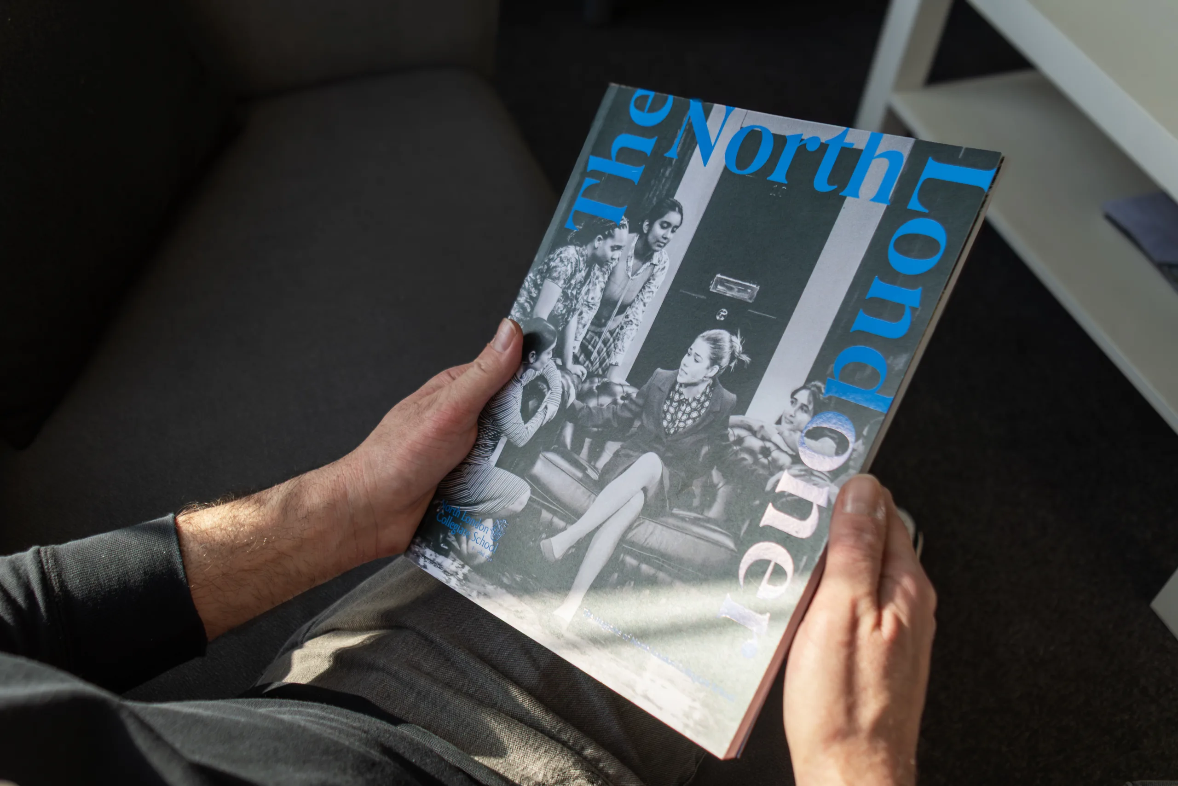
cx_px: 589
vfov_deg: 35.9
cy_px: 393
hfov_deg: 51.9
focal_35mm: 37
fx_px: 1211
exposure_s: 1/800
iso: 320
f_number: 4
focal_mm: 25
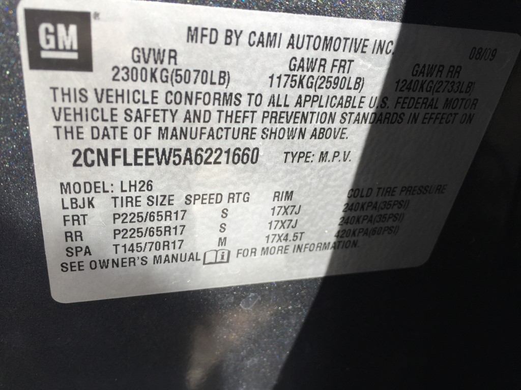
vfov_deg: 48.2
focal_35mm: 29
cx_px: 260
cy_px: 195
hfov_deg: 61.7
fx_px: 436
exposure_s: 1/234
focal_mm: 4.15
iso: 32
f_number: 2.2
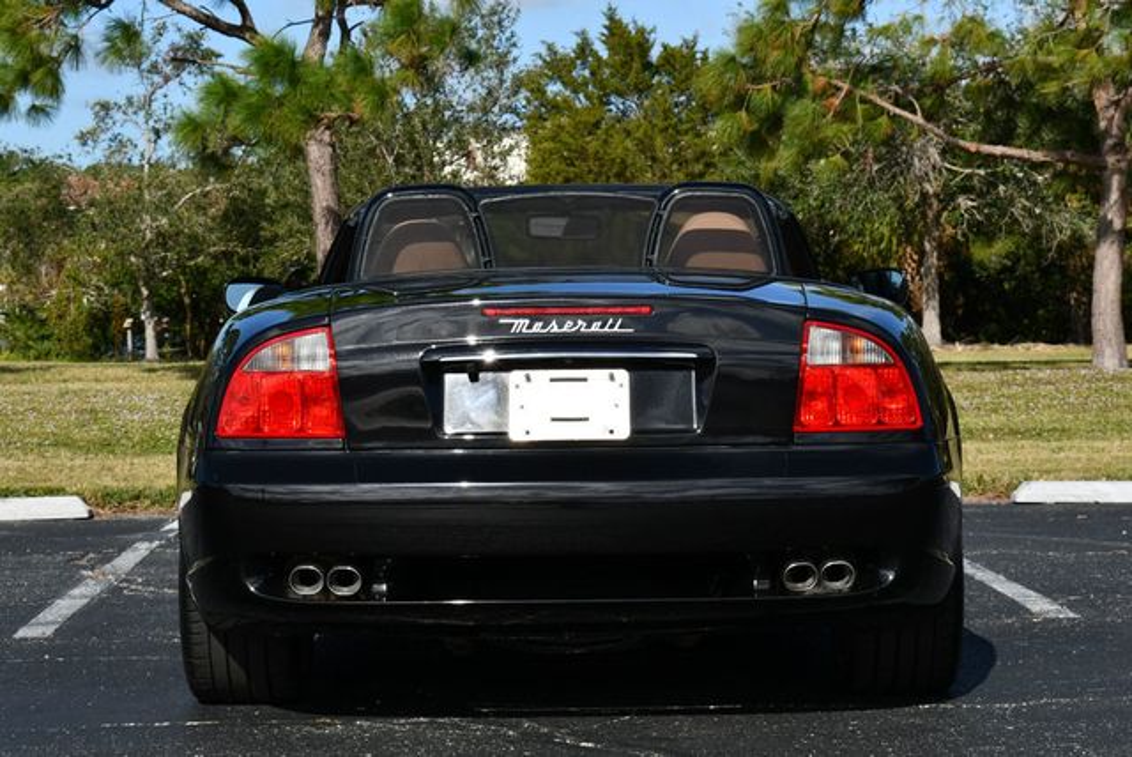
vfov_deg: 14.3
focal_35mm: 96
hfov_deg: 21.2
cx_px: 566
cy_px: 378
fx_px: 3021
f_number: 11
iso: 100
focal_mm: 48
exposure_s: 1/500
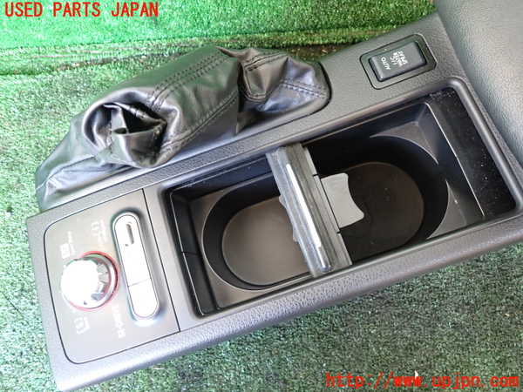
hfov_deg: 69.4
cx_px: 262
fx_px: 378
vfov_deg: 54.9
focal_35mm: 25
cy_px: 196
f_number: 2
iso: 500
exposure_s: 1/30
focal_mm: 4.5
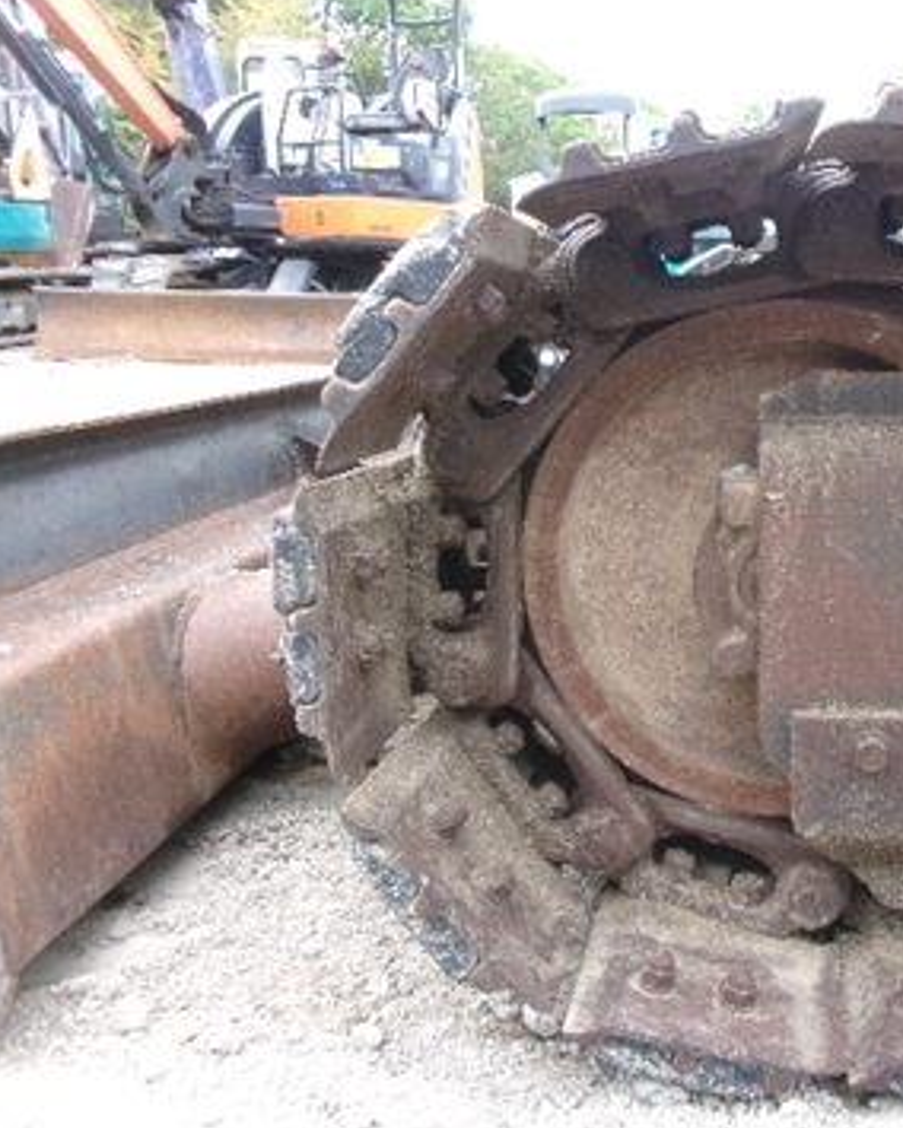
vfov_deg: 49.1
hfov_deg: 38.5
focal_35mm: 37
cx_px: 731
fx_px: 1236
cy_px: 559
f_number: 3.9
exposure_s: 1/42
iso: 100
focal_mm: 5.1
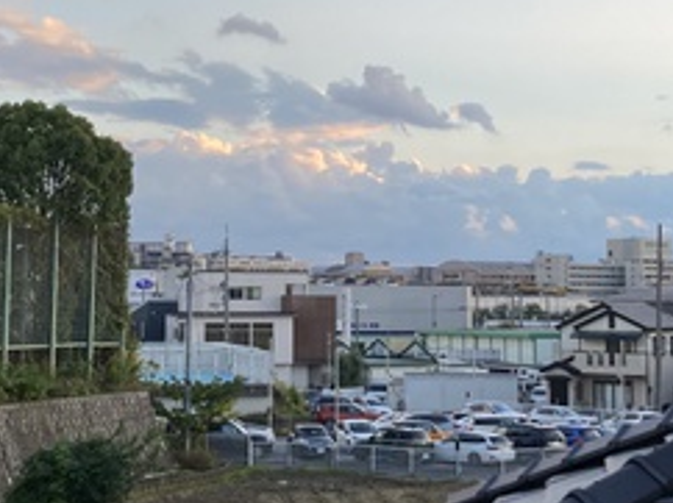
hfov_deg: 24.1
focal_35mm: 81
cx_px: 289
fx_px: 1573
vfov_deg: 18.1
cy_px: 182
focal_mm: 3.99
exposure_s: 1/252
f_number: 1.8
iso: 20
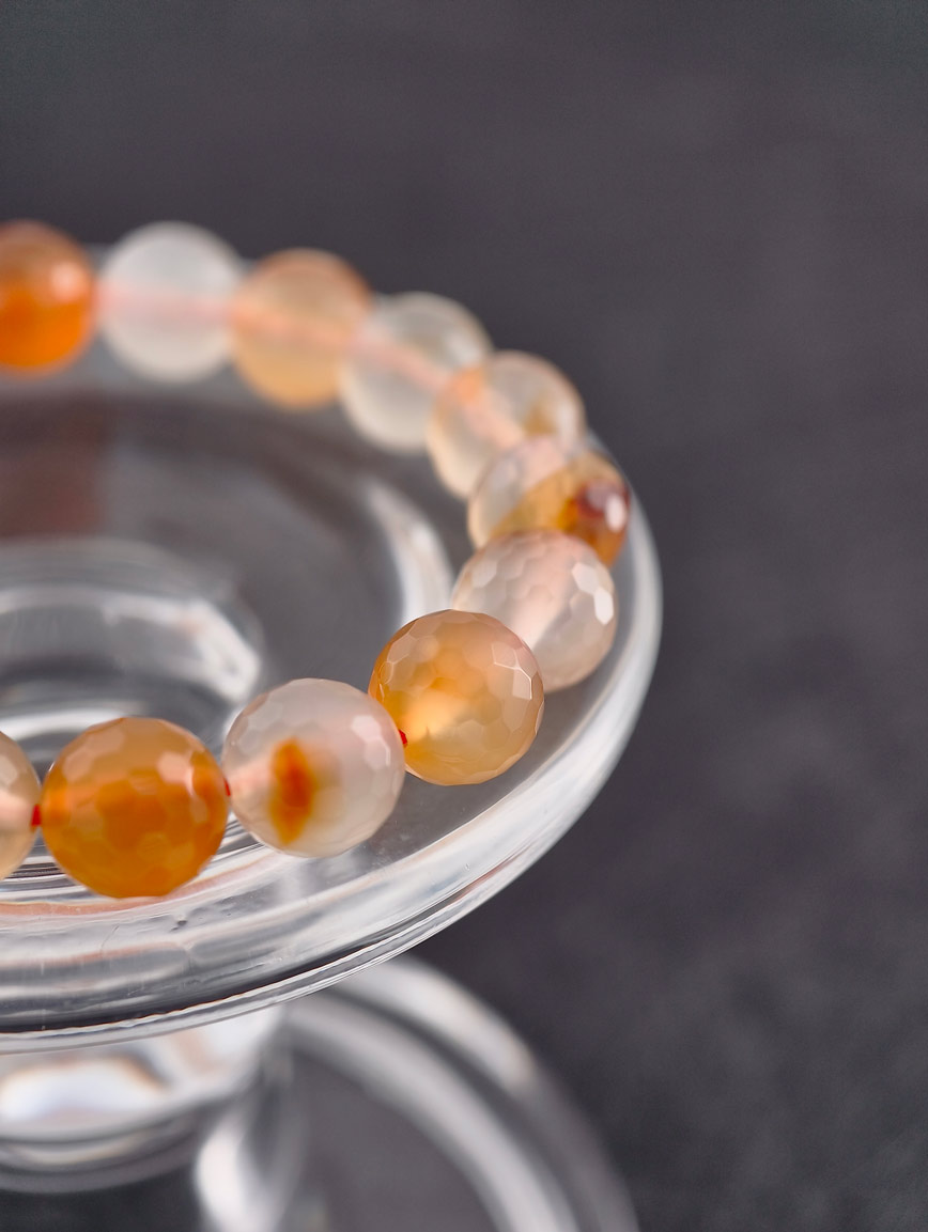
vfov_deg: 23.0
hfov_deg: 17.4
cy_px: 616
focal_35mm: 85
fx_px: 3031
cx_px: 464
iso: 125
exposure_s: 1/160
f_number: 2.67
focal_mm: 22.48
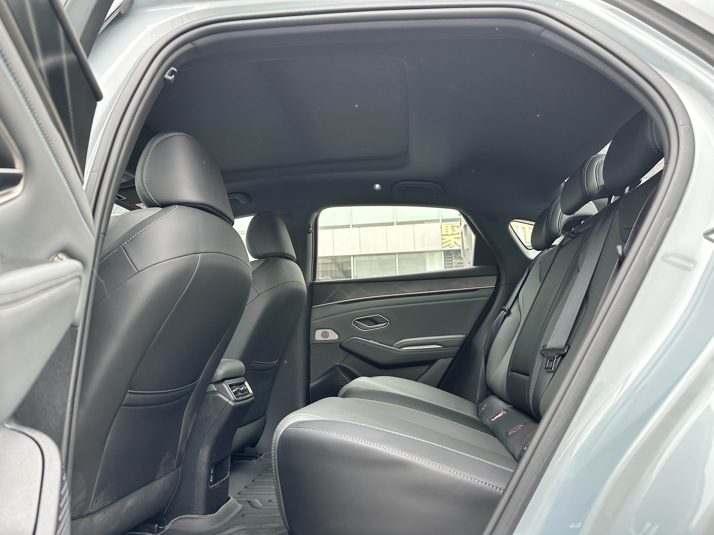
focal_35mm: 24
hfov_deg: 71.6
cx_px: 357
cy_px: 268
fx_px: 495
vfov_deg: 56.8
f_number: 1.78
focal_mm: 6.86
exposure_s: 1/172
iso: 100
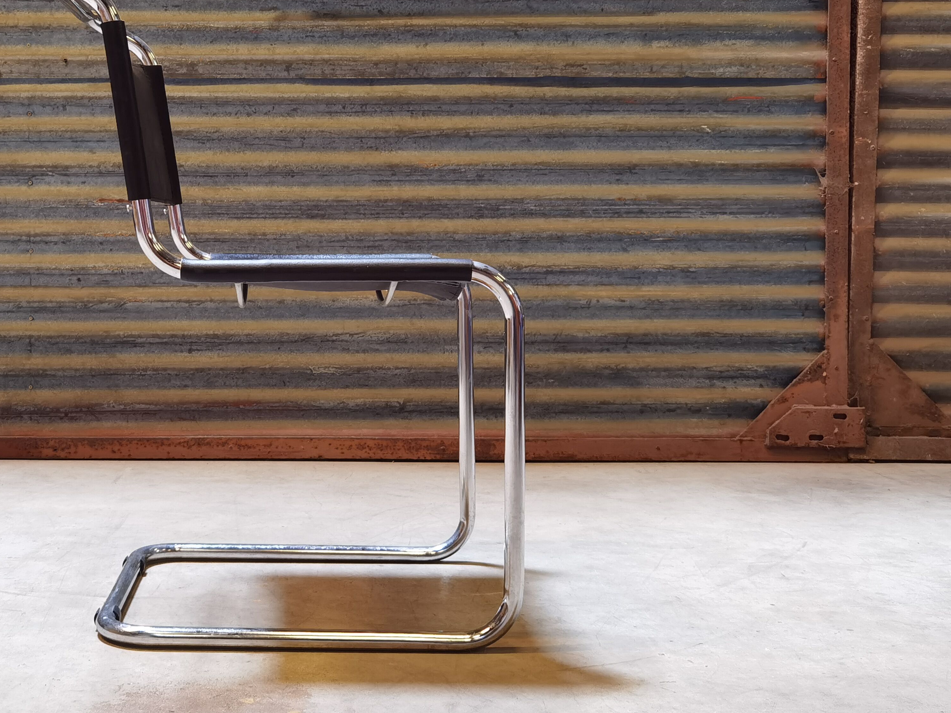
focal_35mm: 48
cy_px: 268
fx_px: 1319
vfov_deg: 30.1
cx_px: 308
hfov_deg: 39.1
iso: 400
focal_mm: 6.71
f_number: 1.9
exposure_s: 1/33.3
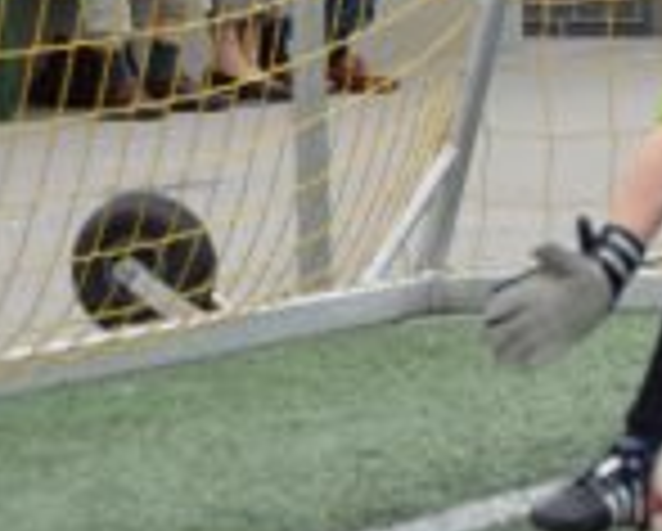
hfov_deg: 6.0
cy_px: 38
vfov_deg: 4.9
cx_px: 1238
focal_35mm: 315
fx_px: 6178
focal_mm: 55
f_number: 5.6
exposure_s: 1/1250
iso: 400
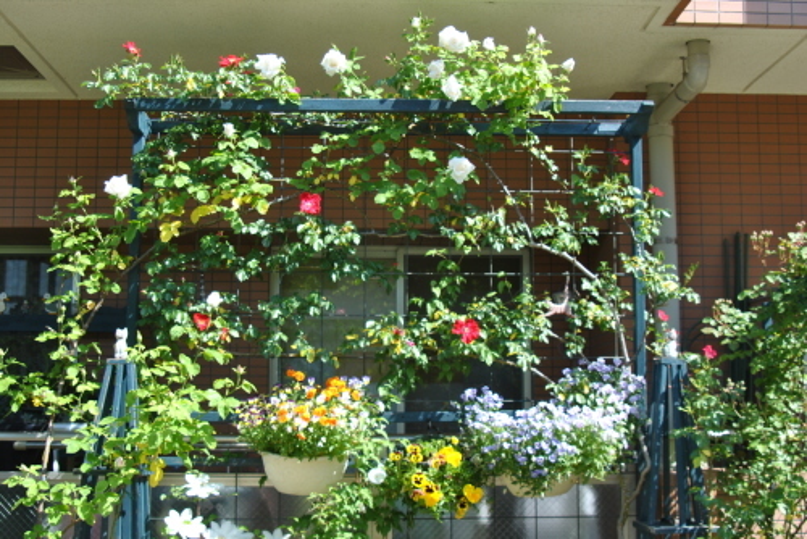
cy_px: 270
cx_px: 404
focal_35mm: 48
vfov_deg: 28.1
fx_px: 1077
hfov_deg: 41.1
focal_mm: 32
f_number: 6.3
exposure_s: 1/160
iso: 100
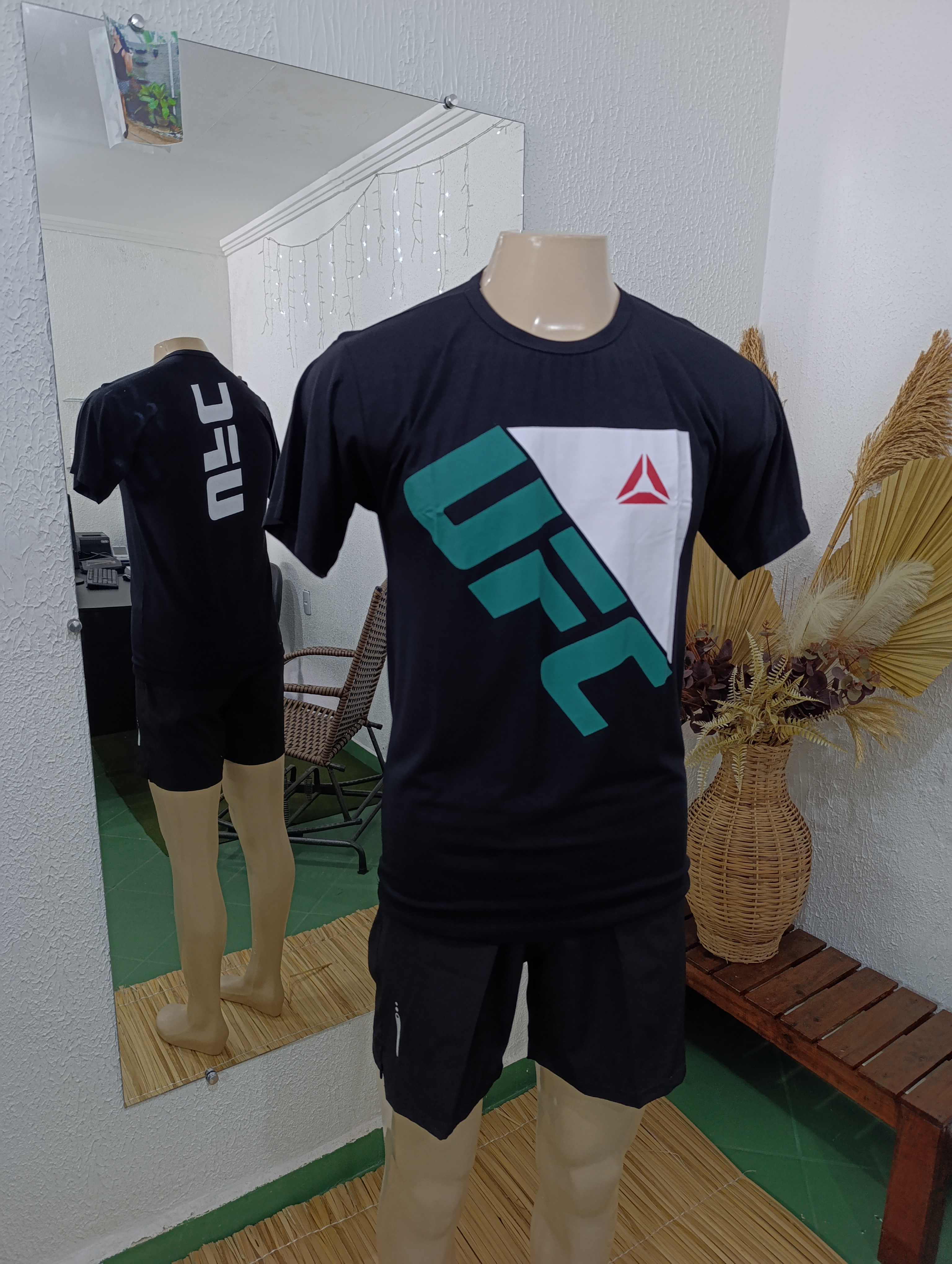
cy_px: 632
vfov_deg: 73.8
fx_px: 841
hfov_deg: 59.0
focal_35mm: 23
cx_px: 476
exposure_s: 1/120
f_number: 1.6
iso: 1000
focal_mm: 6.14
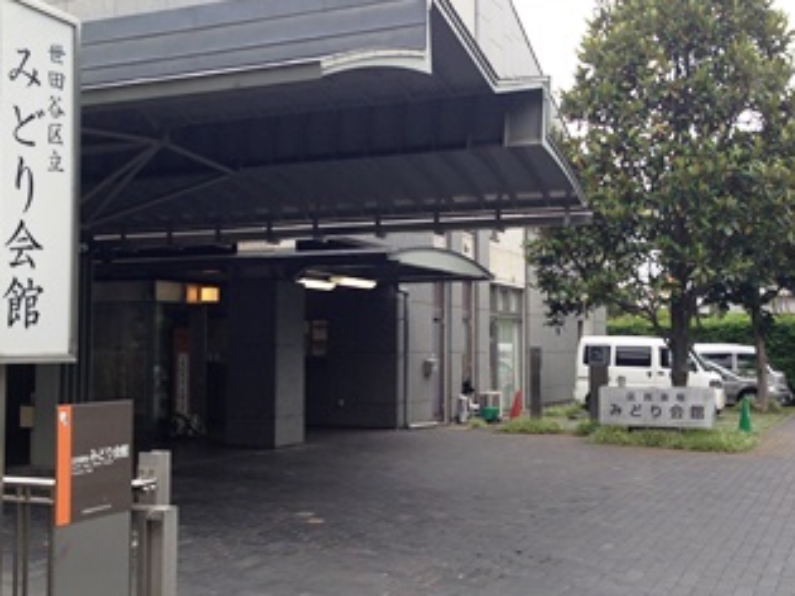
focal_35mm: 47
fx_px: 1079
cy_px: 295
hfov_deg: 40.4
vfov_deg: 30.9
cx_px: 401
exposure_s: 1/271
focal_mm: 4.12
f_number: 2.4
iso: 50
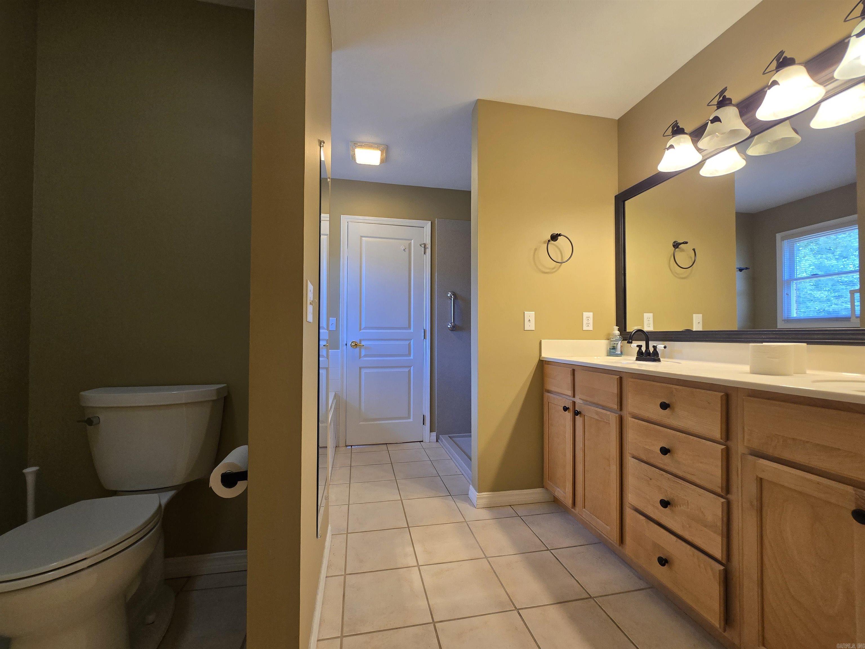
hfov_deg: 106.2
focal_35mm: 13
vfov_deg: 89.9
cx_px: 432
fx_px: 325
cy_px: 324
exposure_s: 1/60
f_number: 2.2
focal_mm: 2.2
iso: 100
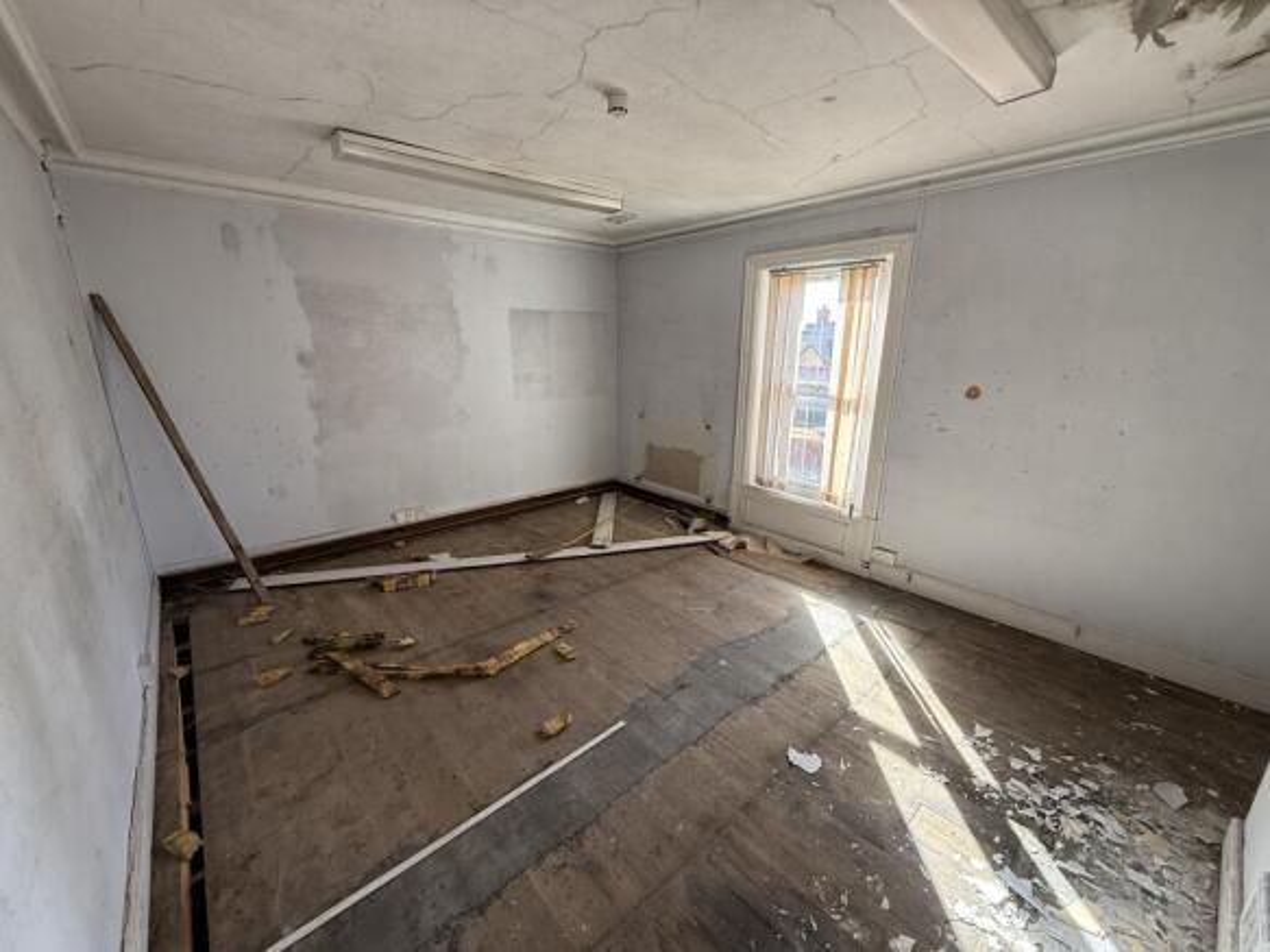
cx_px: 635
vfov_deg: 85.7
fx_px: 514
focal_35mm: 14
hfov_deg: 102.1
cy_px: 476
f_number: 2.2
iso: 80
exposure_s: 1/99
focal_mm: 2.22
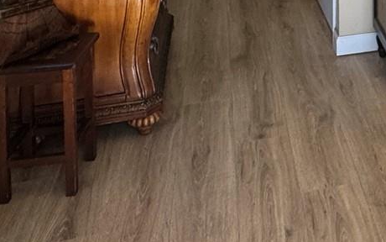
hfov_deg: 28.2
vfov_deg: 16.1
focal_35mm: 66
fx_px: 695
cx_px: 428
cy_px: -218
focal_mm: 2.22
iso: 160
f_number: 2.2
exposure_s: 1/99
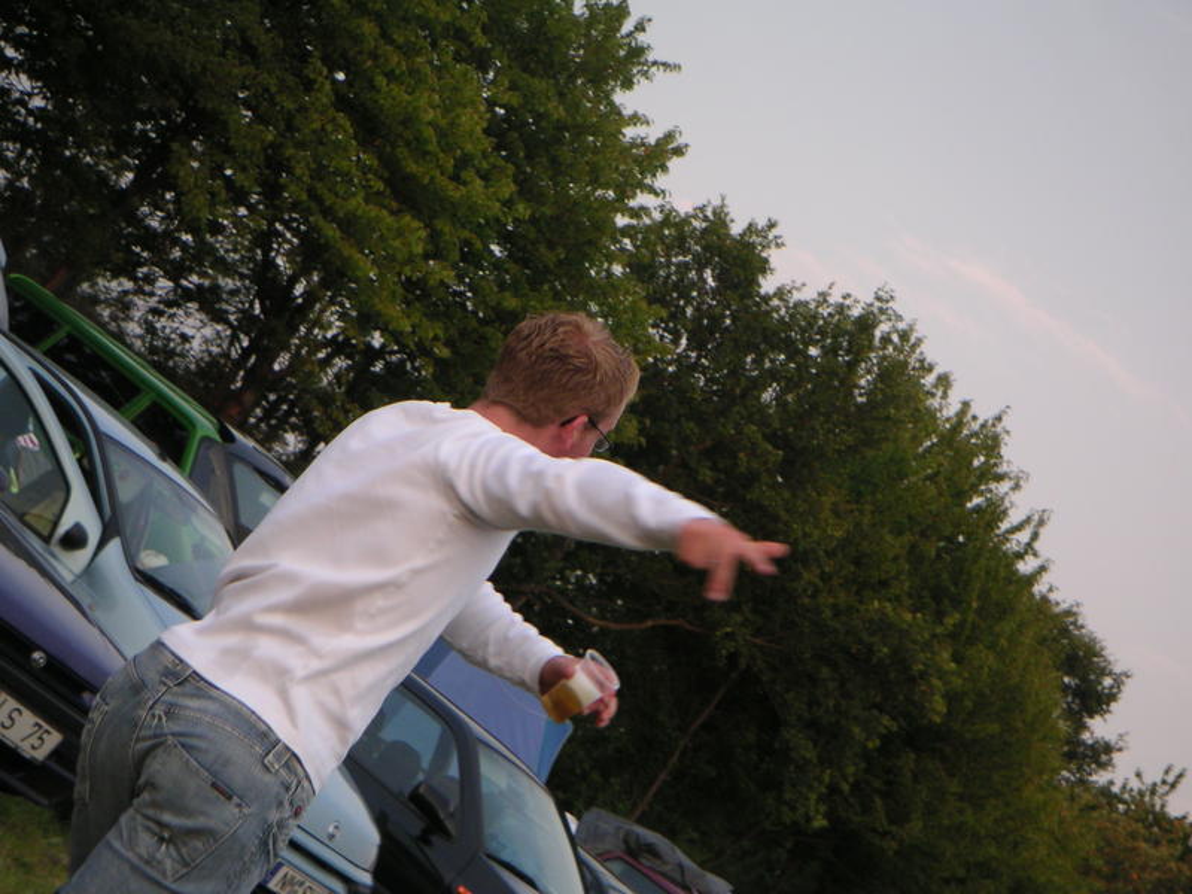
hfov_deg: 17.7
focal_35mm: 111
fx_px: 3822
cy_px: 447
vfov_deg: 13.3
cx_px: 596
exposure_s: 1/111
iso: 50
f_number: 3.6
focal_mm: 17.1
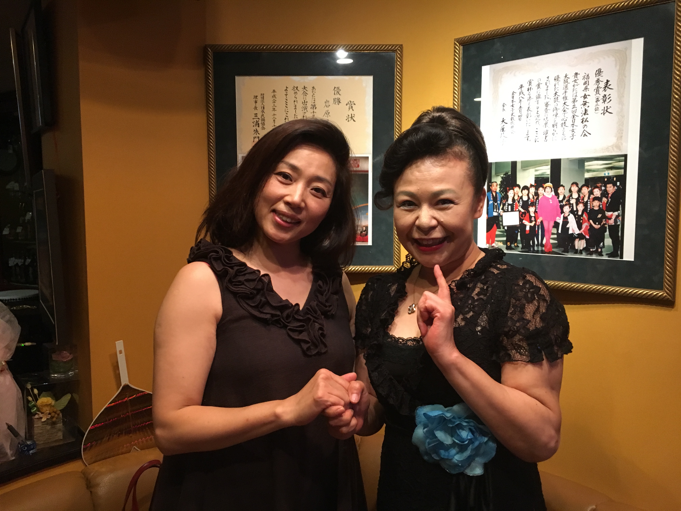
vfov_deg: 48.2
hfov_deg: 61.7
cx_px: 340
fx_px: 571
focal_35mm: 29
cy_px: 256
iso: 200
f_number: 2.2
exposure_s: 1/20
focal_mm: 4.15
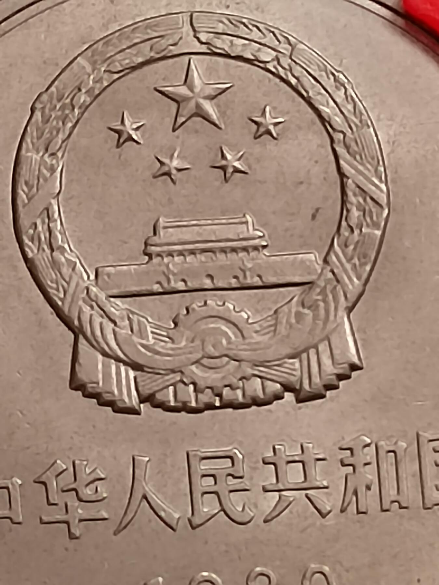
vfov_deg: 11.6
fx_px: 2891
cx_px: 220
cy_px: 292
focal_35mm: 171
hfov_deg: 8.7
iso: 3619
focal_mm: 5.52
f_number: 1.9
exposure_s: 1/60
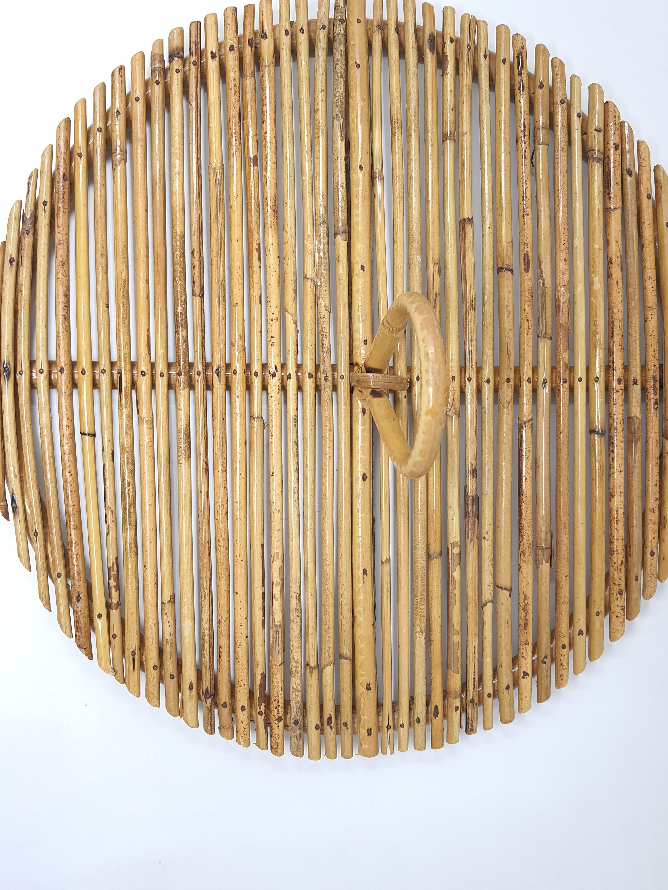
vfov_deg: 58.3
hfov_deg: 45.4
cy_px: 427
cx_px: 352
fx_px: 798
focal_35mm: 31
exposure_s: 1/100
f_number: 1.7
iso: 100
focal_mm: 4.32
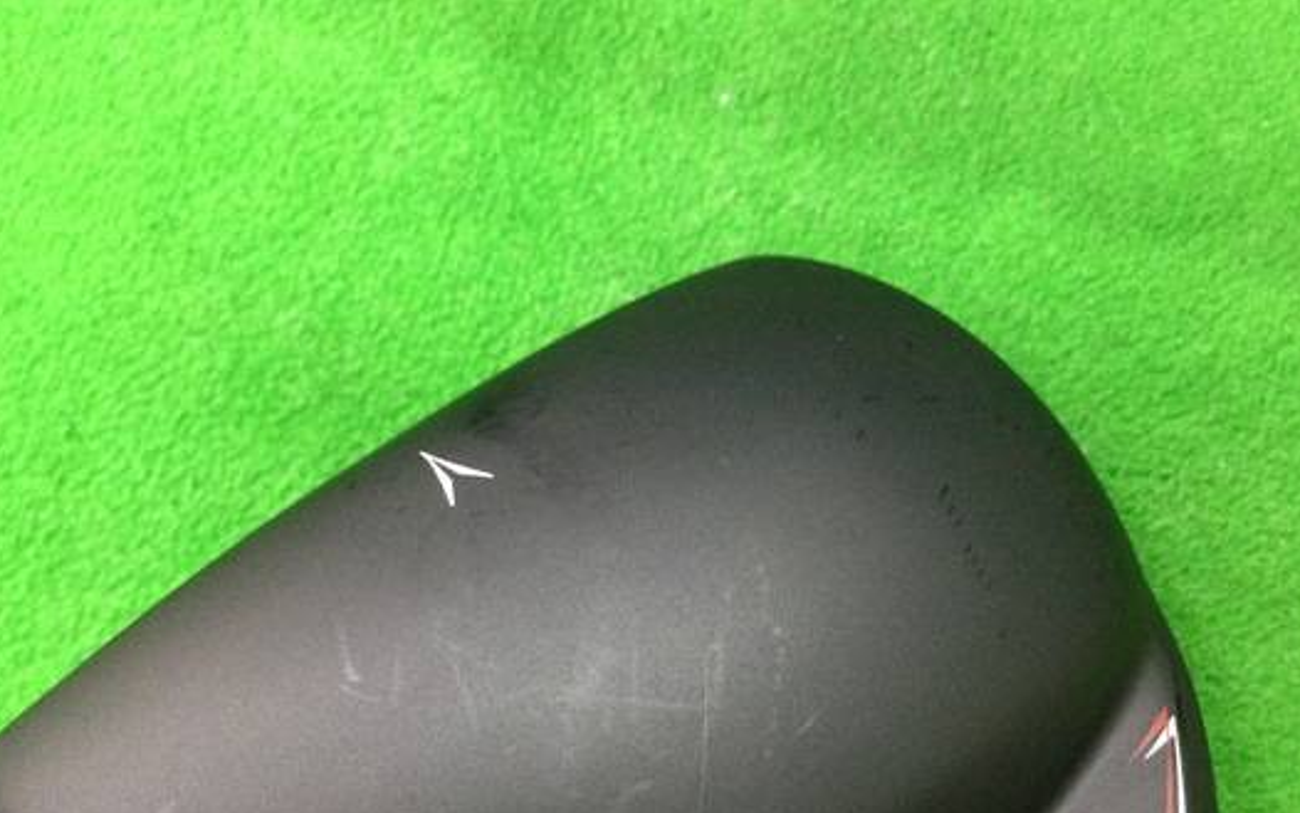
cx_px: 694
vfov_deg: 31.7
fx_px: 1417
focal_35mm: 40
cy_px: 549
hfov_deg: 49.2
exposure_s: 1/17
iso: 200
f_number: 2.4
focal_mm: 3.3
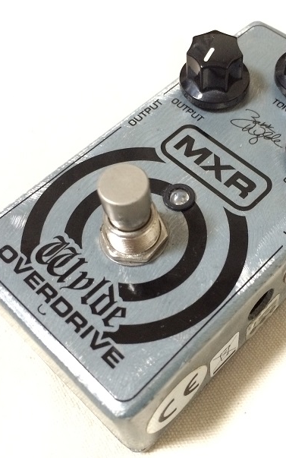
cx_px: 209
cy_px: 226
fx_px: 536
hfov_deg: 29.5
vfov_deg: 46.2
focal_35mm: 43
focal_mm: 4.12
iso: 320
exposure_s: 1/17
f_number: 2.2
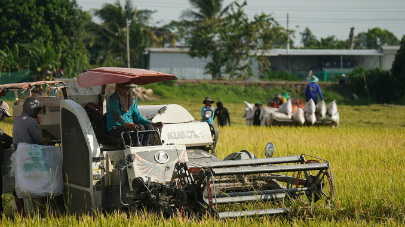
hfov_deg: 7.4
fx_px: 3114
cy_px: 114
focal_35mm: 290
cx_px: 202
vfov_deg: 4.2
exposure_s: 1/640
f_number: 5.6
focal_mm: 184
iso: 100
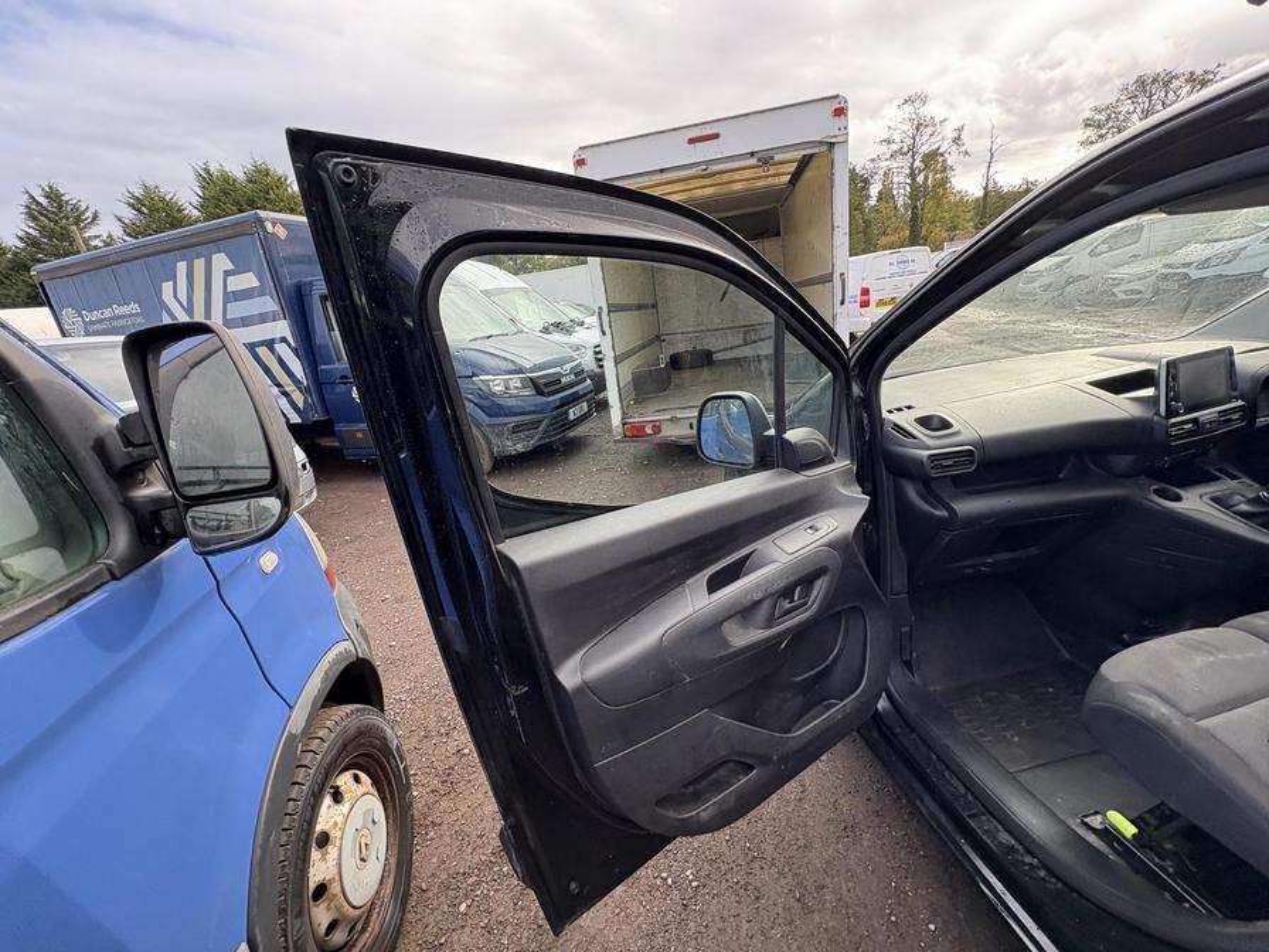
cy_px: 476
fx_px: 513
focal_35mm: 14
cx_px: 634
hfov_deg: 102.1
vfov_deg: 85.7
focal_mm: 2.22
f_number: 2.2
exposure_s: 1/107
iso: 40
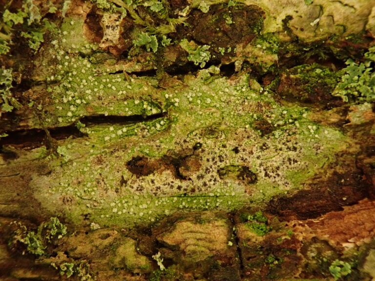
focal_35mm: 30
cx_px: 188
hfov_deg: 60.0
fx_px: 325
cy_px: 140
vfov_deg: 46.8
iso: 800
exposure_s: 1/100
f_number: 3.2
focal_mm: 5.5
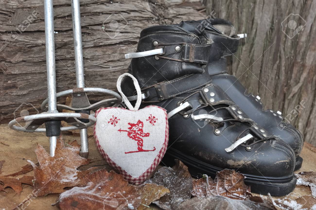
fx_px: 500
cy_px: 105
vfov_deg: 23.7
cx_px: 158
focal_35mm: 57
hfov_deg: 35.1
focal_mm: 38
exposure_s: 1/60
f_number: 6.3
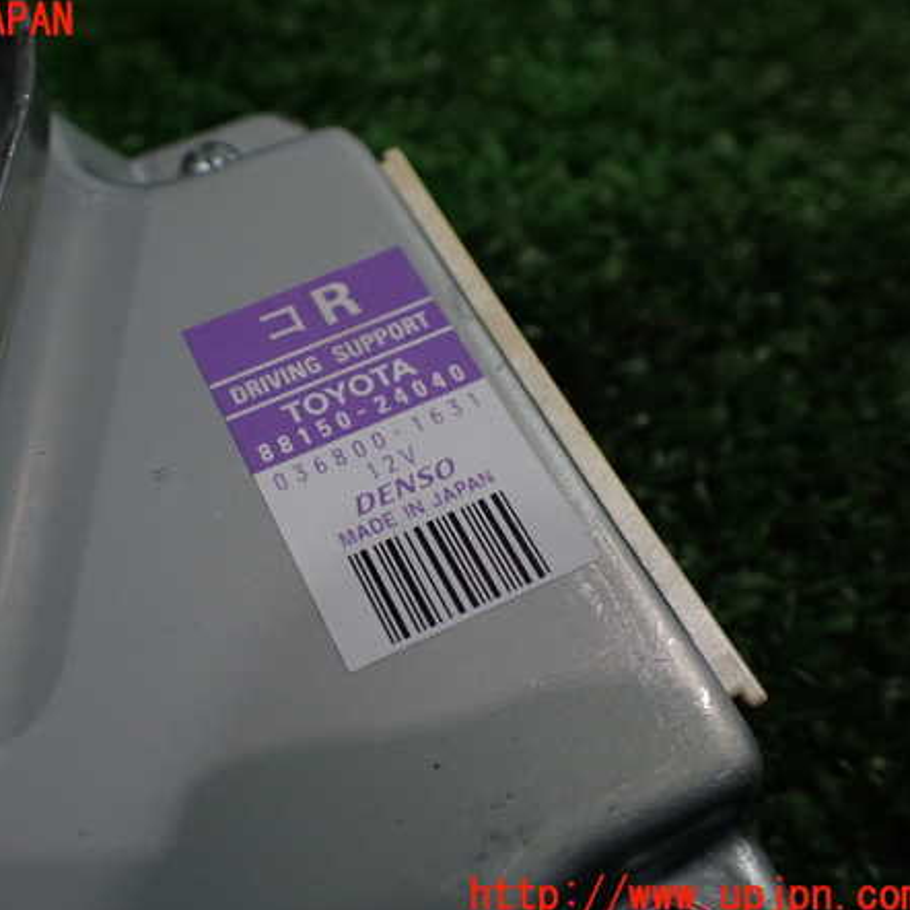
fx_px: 1071
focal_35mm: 36
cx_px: 317
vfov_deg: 46.0
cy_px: 459
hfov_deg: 45.5
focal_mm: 5.4
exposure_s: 1/125
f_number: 2.3
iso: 200
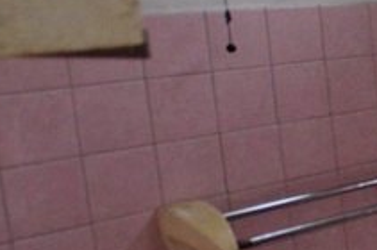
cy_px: 116
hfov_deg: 13.7
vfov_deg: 14.5
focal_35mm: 94
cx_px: 958
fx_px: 981
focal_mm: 11
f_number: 3.5
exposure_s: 1/60
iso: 1000
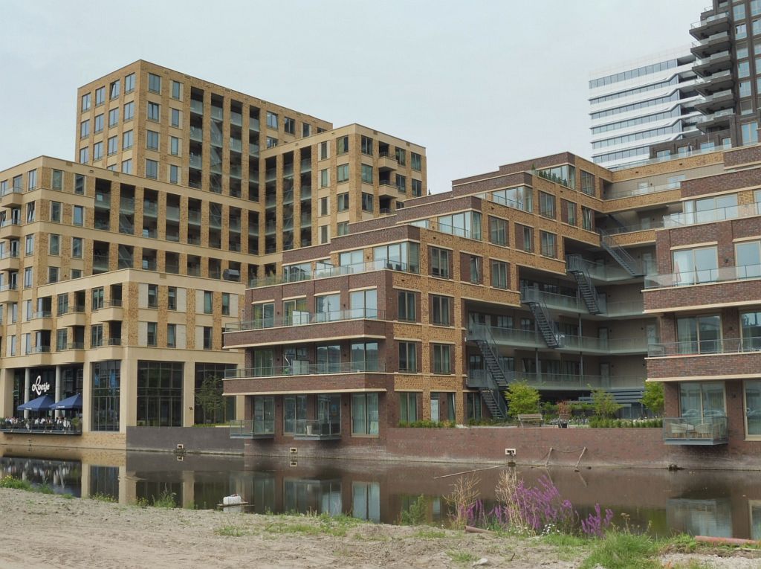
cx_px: 380
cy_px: 284
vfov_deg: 35.1
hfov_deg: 45.8
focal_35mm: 41
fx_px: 900
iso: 100
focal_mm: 7.4
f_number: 5
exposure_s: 1/250
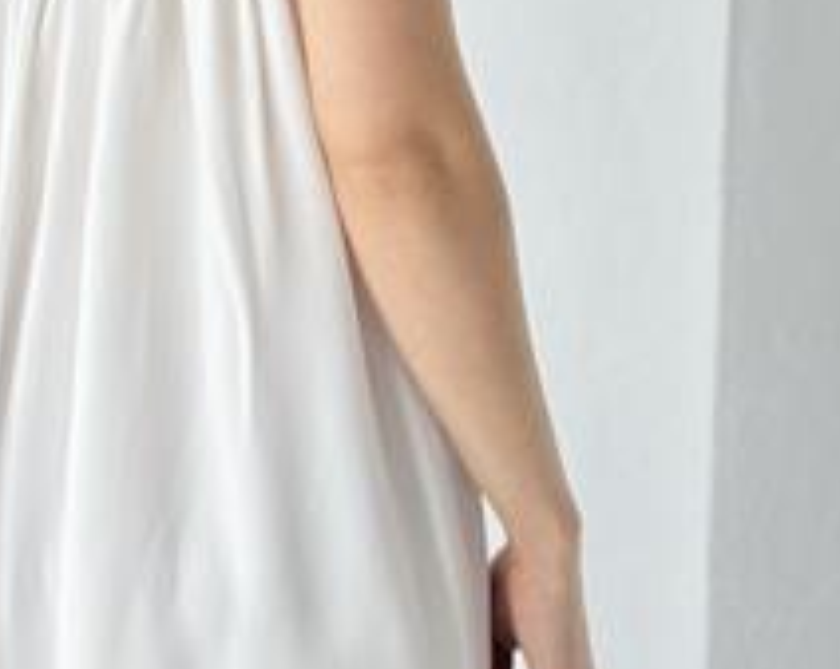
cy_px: -303
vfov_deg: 12.5
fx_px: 2930
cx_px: 238
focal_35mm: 118
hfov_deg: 16.3
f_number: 1.78
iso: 64
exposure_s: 1/390
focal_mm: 6.76
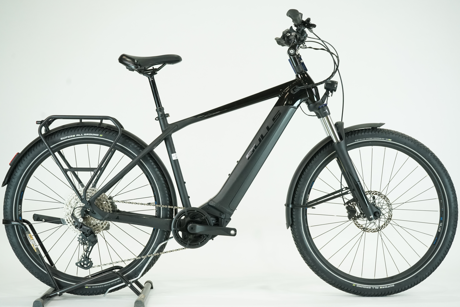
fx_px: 728
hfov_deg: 35.1
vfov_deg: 23.8
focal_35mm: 57
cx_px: 230
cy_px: 154
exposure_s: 1/200
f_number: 6.3
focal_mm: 57
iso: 2500
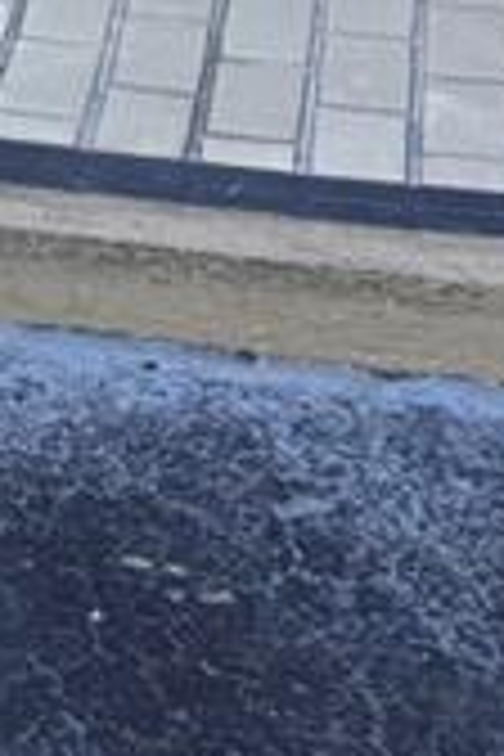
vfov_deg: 8.4
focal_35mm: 178
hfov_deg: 7.2
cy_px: -1912
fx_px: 3738
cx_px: -792
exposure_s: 1/470
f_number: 1.78
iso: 80
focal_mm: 6.76
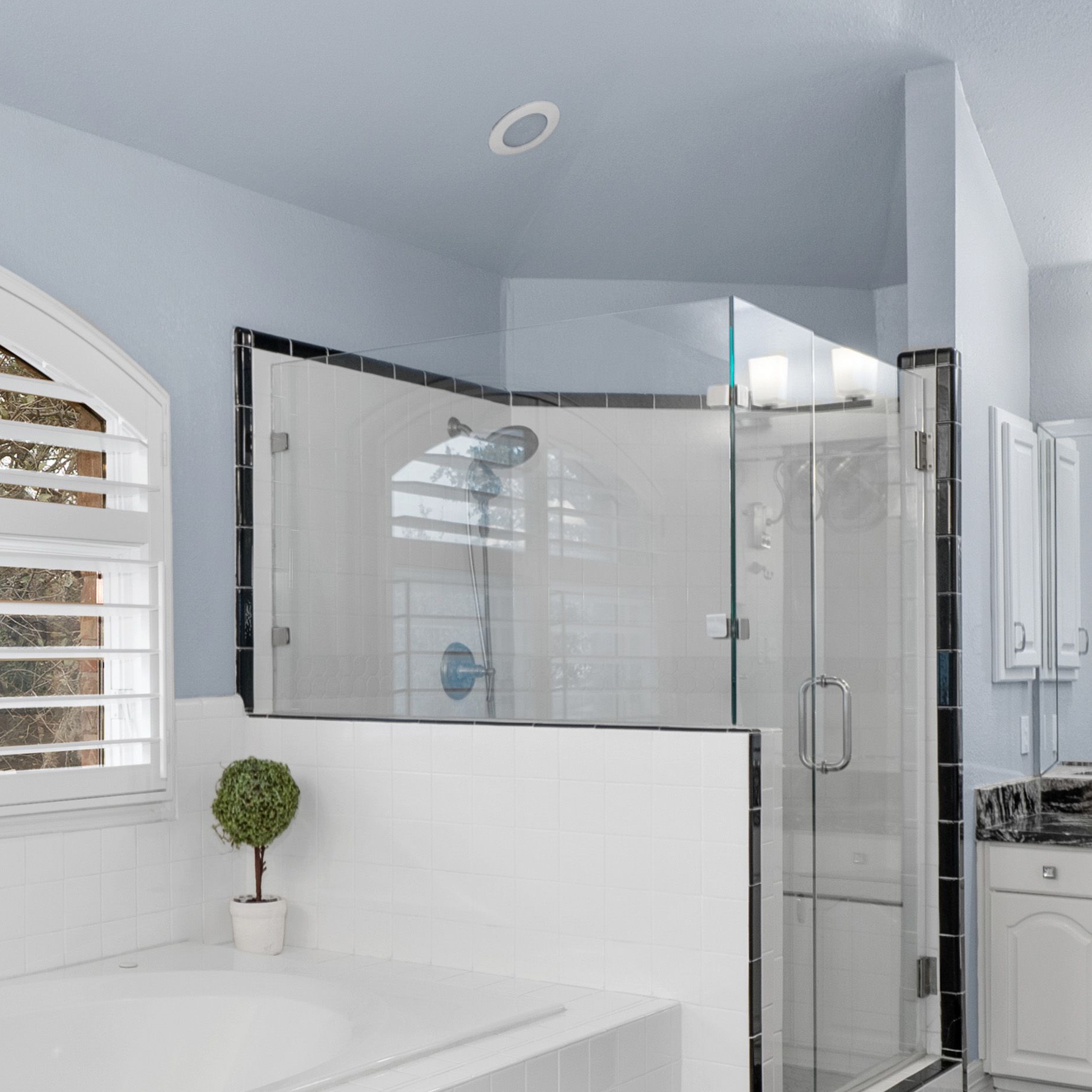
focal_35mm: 44
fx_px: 1570
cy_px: 717
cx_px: 322
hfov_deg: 37.7
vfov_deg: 38.0
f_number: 7.1
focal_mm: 16
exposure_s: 1/60
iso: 320
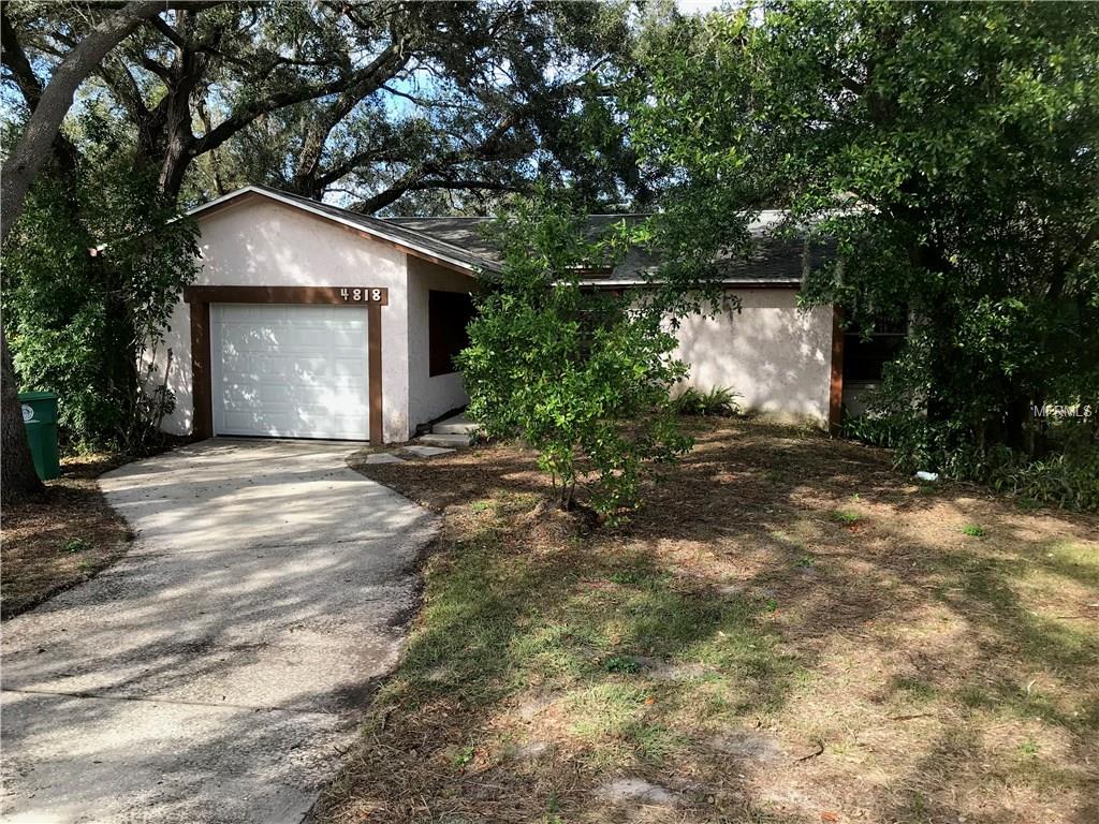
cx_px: 550
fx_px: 889
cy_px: 412
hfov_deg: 63.4
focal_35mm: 28
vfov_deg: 49.7
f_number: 1.8
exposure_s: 1/618
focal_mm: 3.99
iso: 20
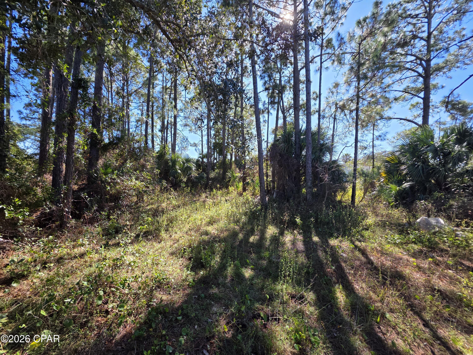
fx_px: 178
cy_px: 178
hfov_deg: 106.2
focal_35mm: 13
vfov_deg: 89.9
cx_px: 236
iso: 40
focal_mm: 2.2
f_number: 1.9
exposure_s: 1/807
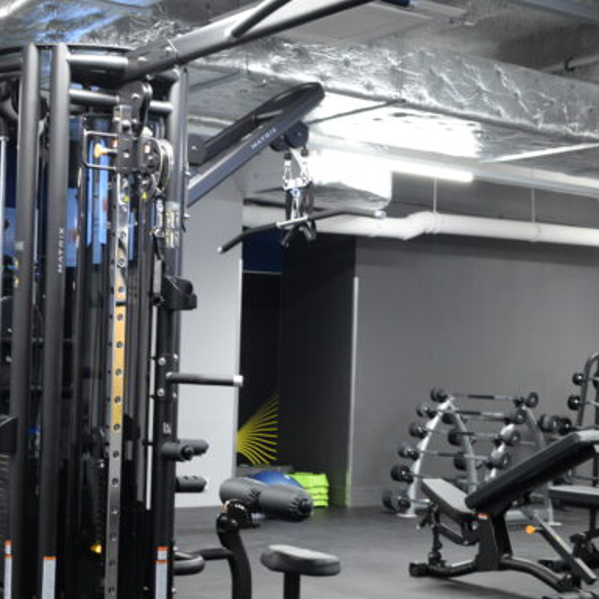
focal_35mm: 62
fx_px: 1214
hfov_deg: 26.8
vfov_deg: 27.5
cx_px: 66
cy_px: 404
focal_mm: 35
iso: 1600
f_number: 5.6
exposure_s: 1/20
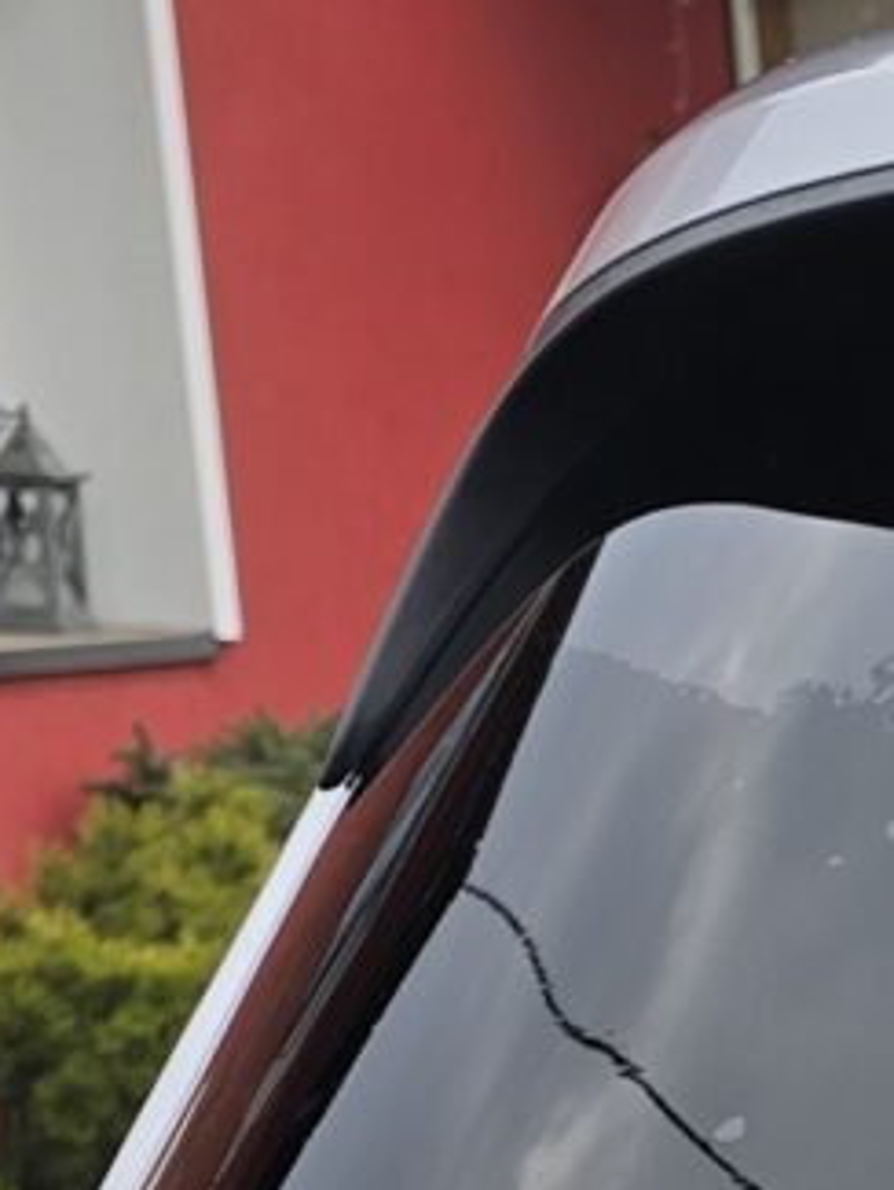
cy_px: 2197
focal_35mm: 181
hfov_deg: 7.3
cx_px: 2711
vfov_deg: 10.3
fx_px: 6229
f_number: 1.7
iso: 12
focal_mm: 6.3
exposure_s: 1/233
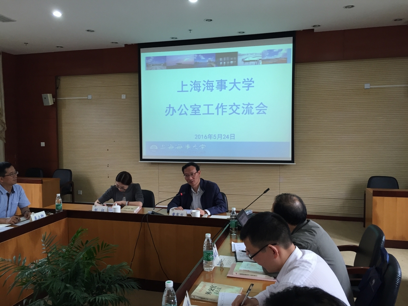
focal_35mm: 29
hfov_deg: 61.7
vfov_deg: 48.2
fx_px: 342
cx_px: 204
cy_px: 153
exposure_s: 1/33
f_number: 2.2
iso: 100
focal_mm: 4.15
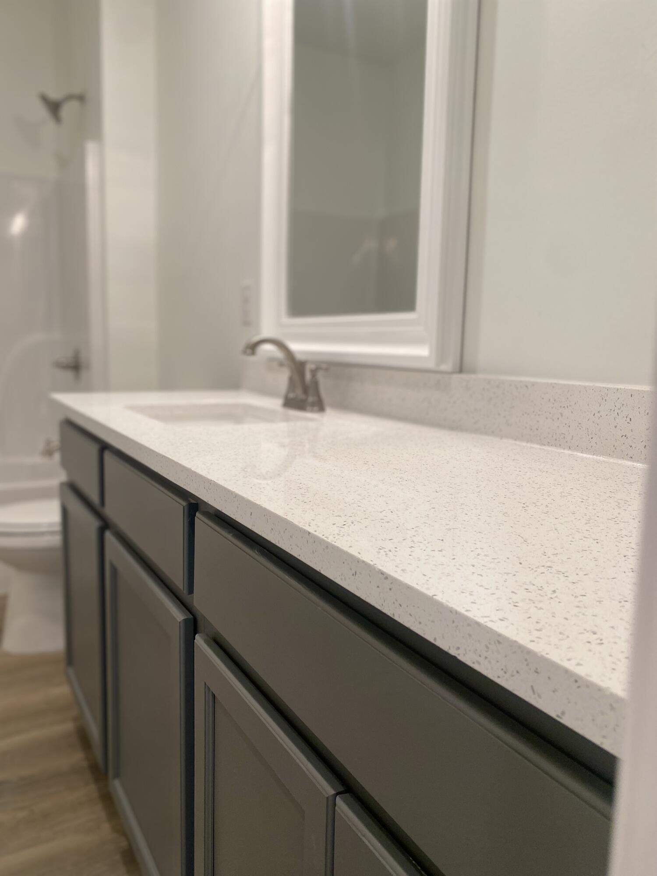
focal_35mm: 26
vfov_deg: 67.3
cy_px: 438
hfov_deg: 53.1
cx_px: 328
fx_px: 658
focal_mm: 4.25
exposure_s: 1/60
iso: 64
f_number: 1.8
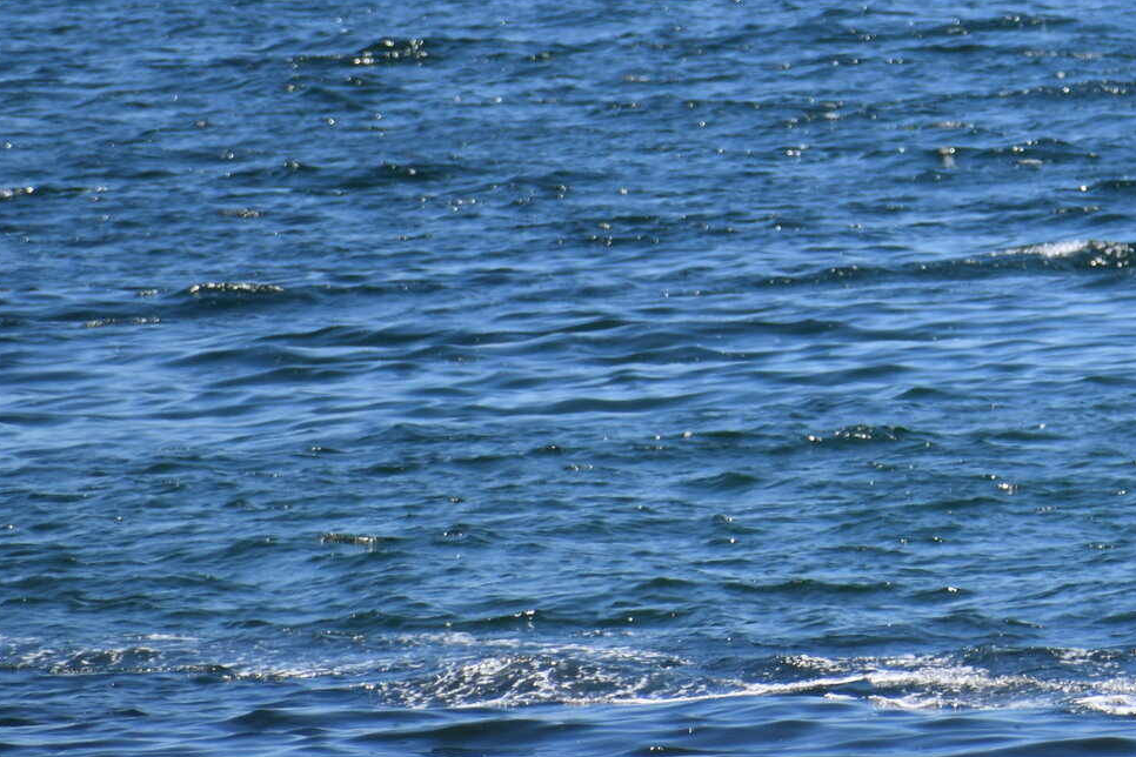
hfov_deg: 1.8
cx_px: 1217
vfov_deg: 1.2
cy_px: 65
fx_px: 36759
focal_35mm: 1165
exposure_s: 1/800
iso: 200
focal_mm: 300
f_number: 7.1
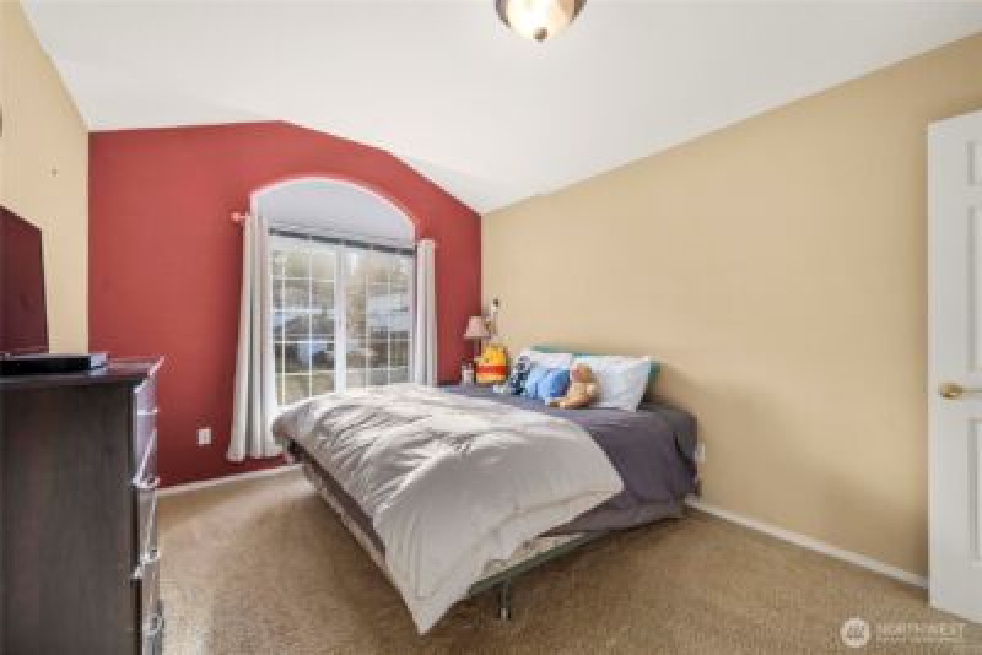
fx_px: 382
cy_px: 328
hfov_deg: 104.2
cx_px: 491
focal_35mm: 14
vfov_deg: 81.3
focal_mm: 14
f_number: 6.7
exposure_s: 1/30
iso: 1000
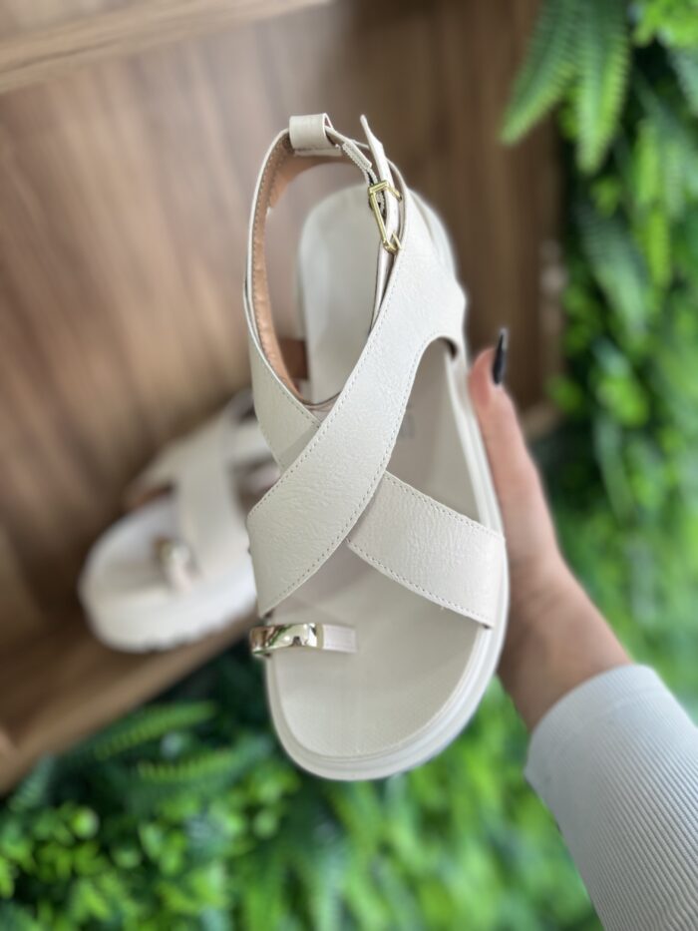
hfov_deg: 53.1
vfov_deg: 67.3
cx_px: 349
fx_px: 699
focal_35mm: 26
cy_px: 466
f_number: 1.5
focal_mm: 5.7
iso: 50
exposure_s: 1/120
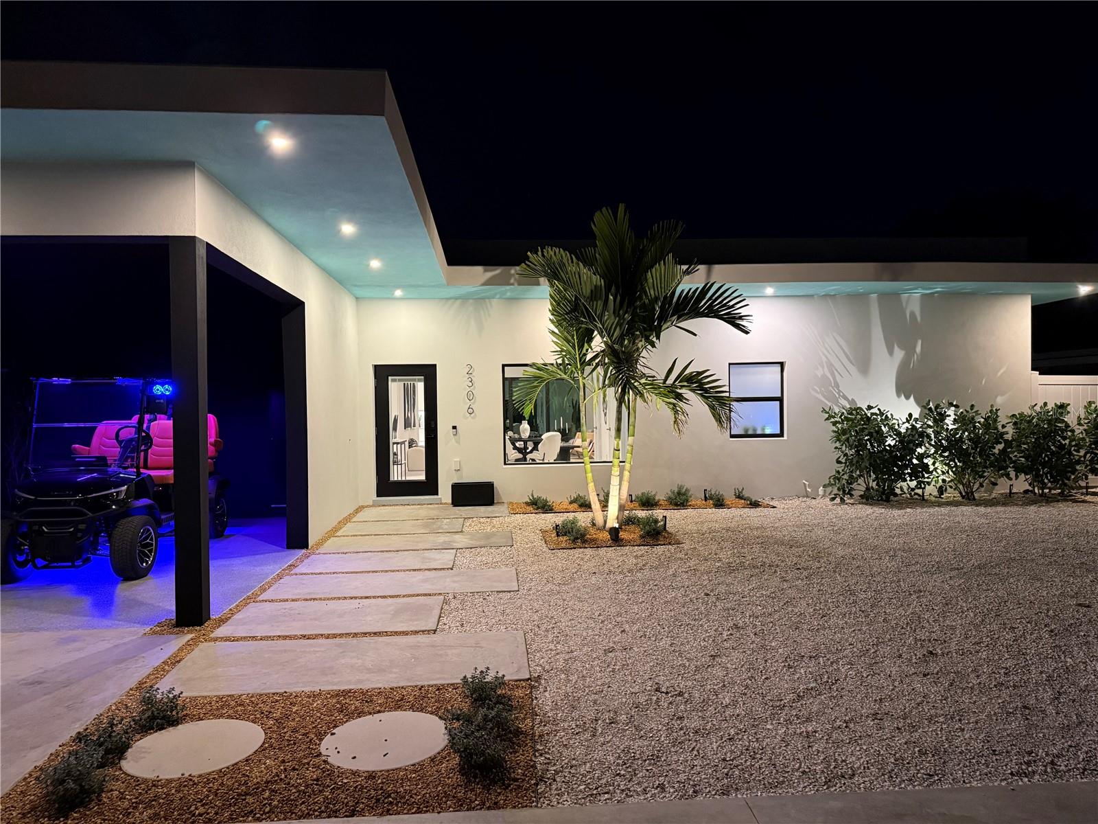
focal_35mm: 24
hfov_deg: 71.6
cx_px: 549
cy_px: 412
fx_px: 761
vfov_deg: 56.8
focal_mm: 6.76
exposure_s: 1/40
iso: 640
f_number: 1.78
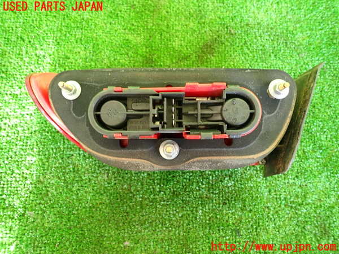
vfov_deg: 49.7
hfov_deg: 63.4
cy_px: 127
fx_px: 274
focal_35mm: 28
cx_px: 170
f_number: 2.2
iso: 200
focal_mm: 5.05
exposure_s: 1/30
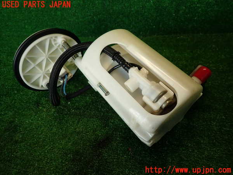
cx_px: 116
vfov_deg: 54.9
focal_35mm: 25
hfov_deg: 69.4
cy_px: 88
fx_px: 168
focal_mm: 4.5
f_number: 2
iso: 100
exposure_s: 1/80
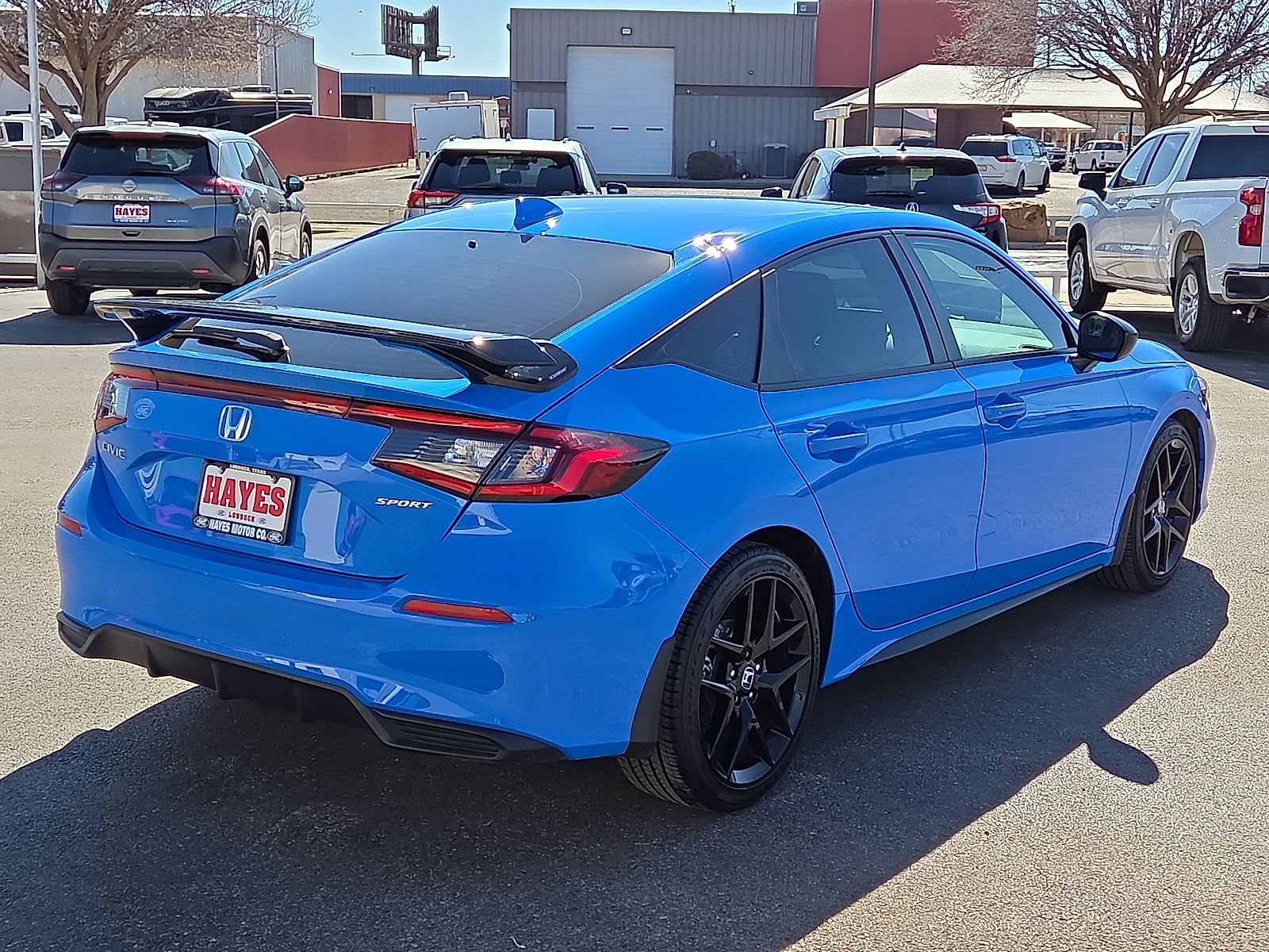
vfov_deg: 30.9
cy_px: 476
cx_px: 634
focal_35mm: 47
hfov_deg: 40.4
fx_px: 1723
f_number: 1.8
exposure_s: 1/1250
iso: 25
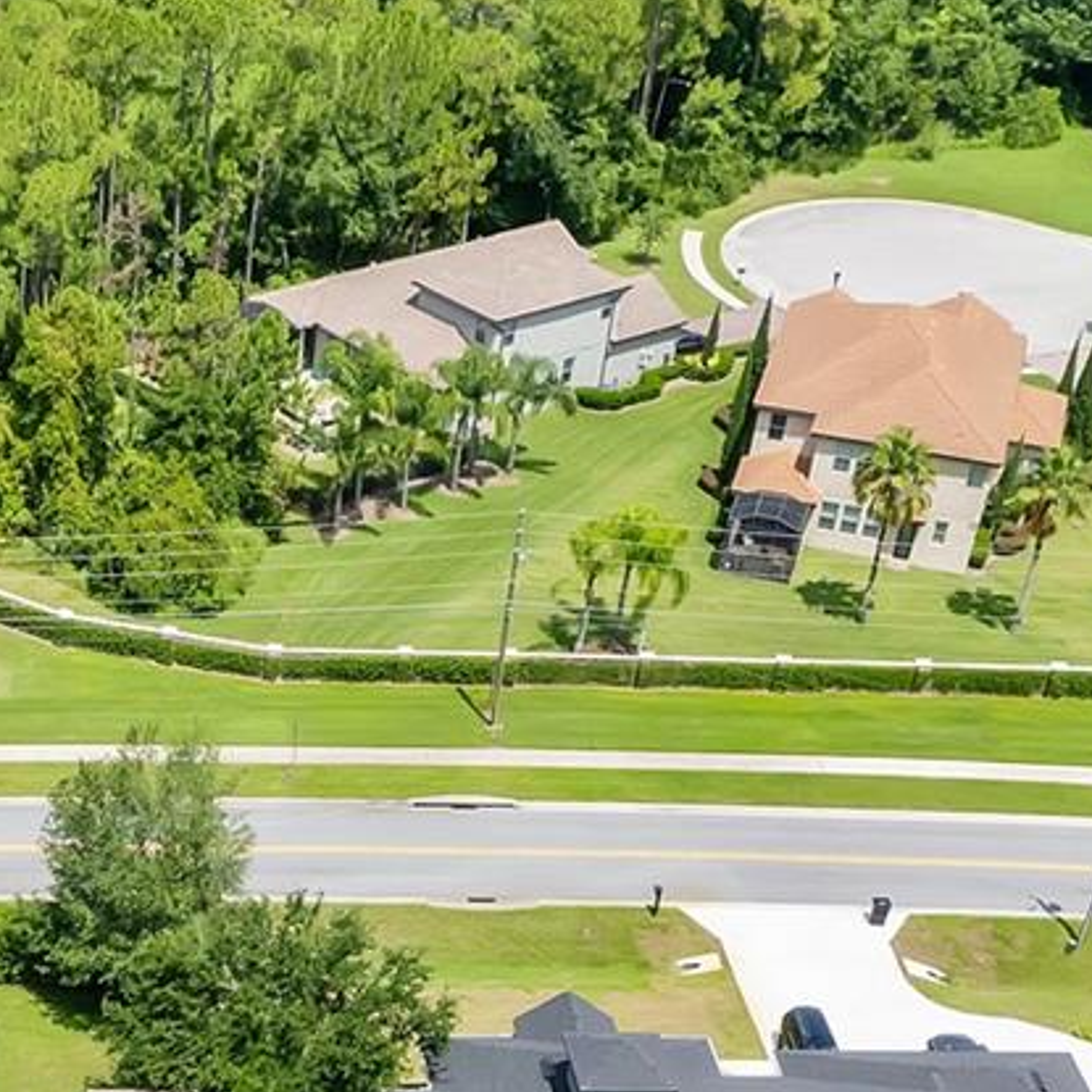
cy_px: 1383
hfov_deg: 22.7
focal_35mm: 72
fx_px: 2570
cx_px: -97
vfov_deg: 21.8
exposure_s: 1/2000
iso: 110
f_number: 2.8
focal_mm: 8.38
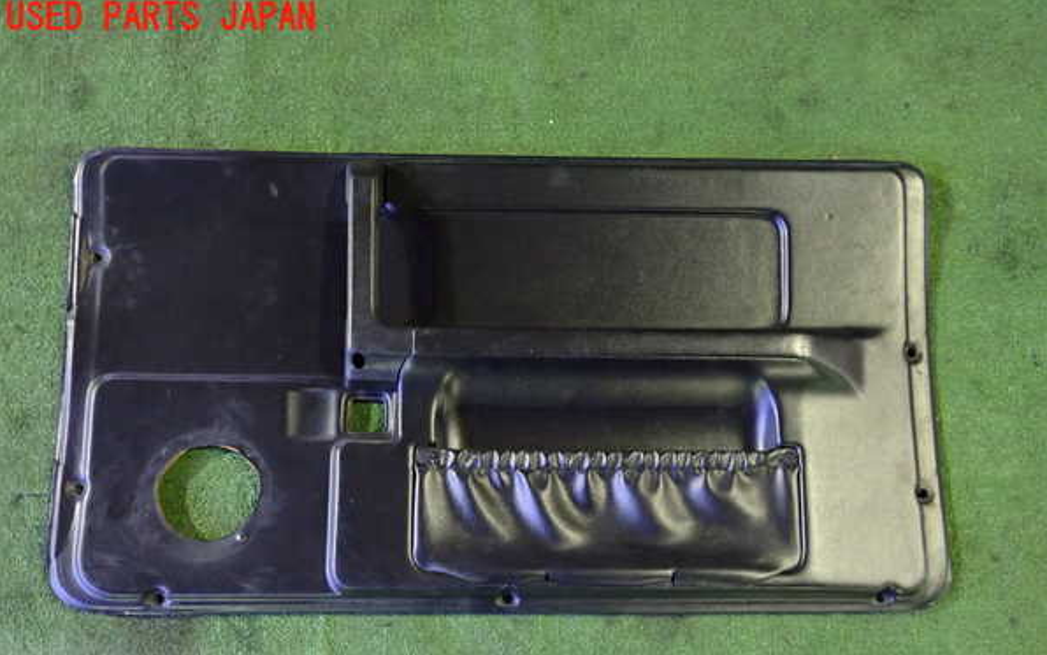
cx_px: 524
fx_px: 913
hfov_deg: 59.6
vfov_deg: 39.3
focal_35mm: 32
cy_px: 392
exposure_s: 1/13
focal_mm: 5.4
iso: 800
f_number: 2.3
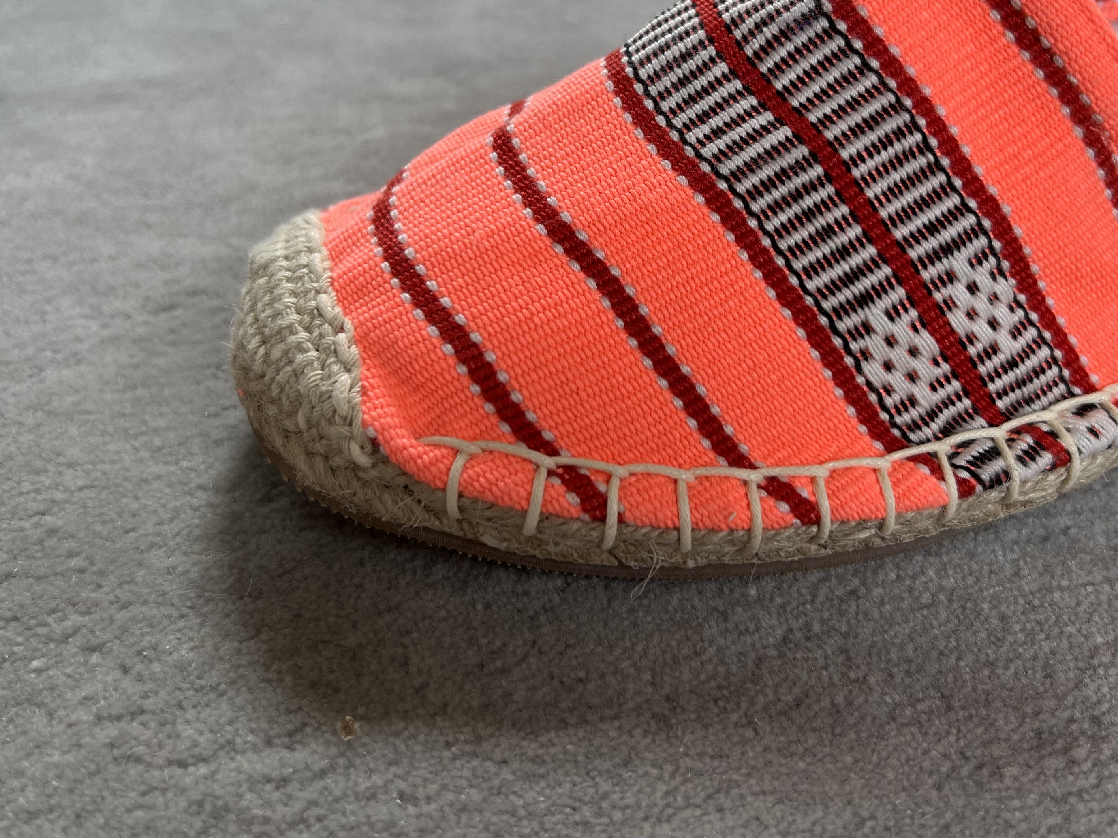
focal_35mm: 38
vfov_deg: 37.3
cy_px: 272
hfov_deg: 48.8
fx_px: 1227
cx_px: 651
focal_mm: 5.7
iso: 32
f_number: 1.5
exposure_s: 1/141
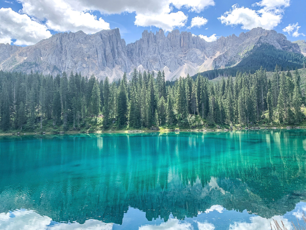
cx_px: 153
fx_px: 230
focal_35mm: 26
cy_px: 115
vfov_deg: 53.1
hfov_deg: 67.3
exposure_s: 1/692
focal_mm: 4.25
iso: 25
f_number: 1.8
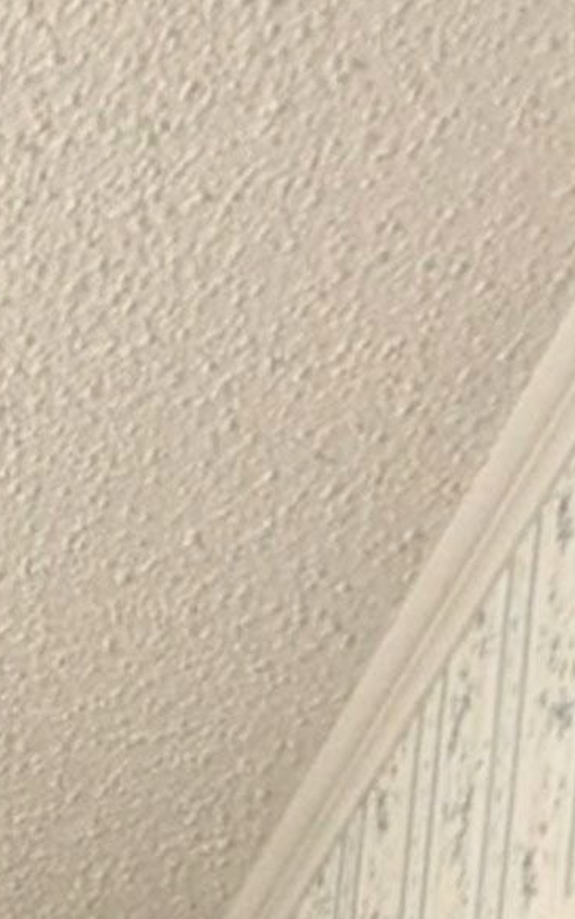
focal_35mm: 102
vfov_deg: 11.6
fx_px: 2556
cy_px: 2725
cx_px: -1159
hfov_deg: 9.8
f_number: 2.2
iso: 78
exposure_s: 1/120
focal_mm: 1.85
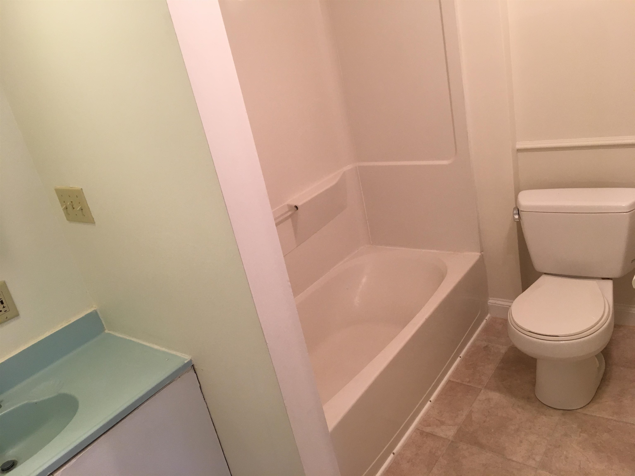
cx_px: 318
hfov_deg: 61.7
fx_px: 532
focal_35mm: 29
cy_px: 238
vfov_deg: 48.2
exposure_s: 1/30
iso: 80
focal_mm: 4.15
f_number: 2.2
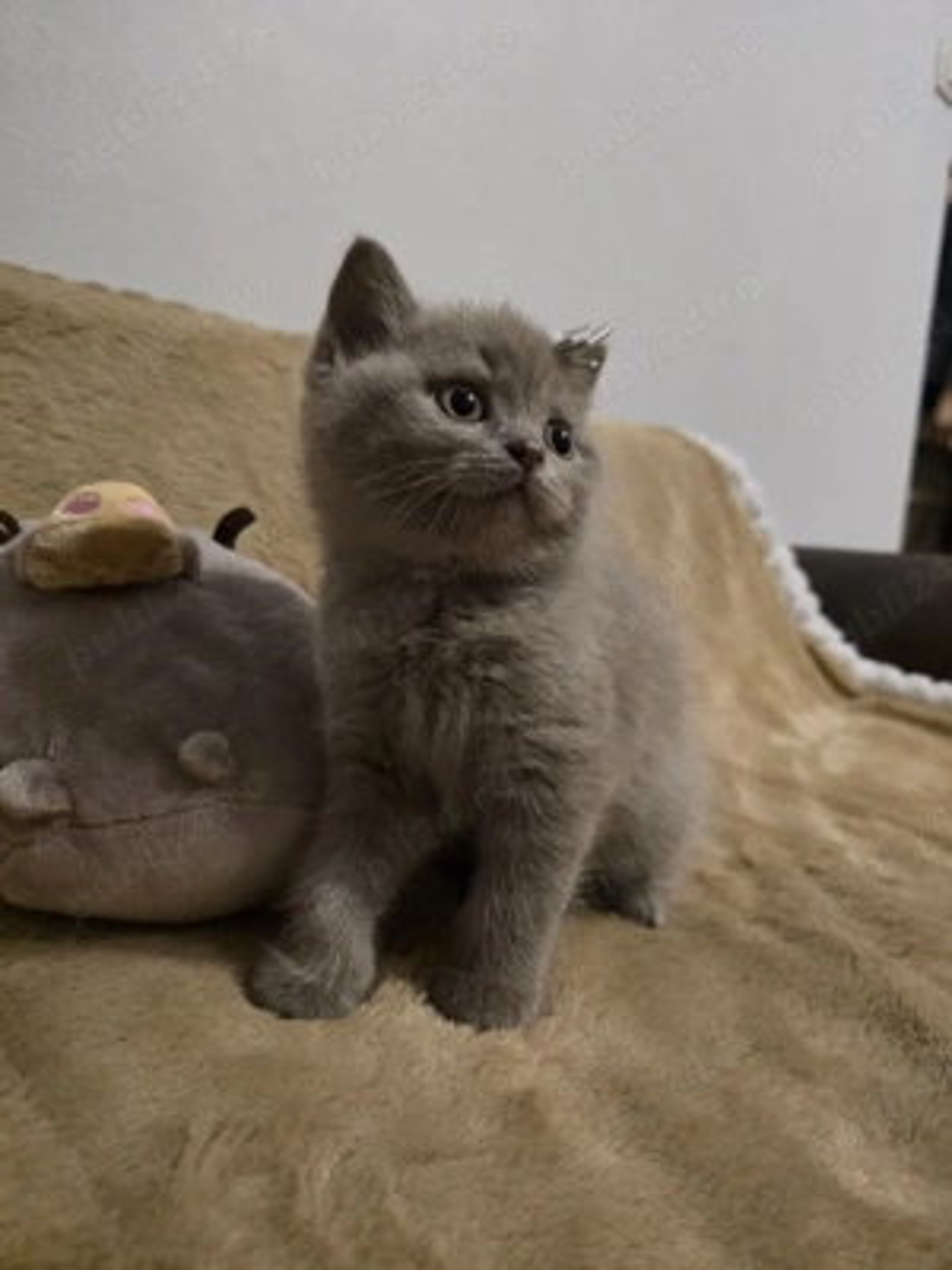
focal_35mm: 23
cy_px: 635
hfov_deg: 58.9
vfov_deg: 73.9
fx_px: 843
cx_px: 476
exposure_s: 1/60.2
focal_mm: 6.3
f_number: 1.7
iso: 1250
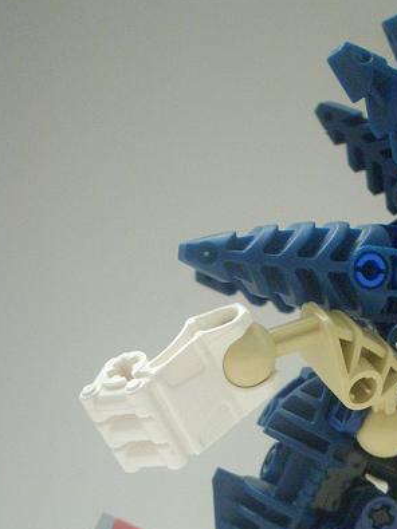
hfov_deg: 20.1
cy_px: 463
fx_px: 1102
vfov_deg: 26.3
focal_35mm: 72
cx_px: 350
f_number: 2.8
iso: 259
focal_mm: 6.2
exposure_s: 1/4
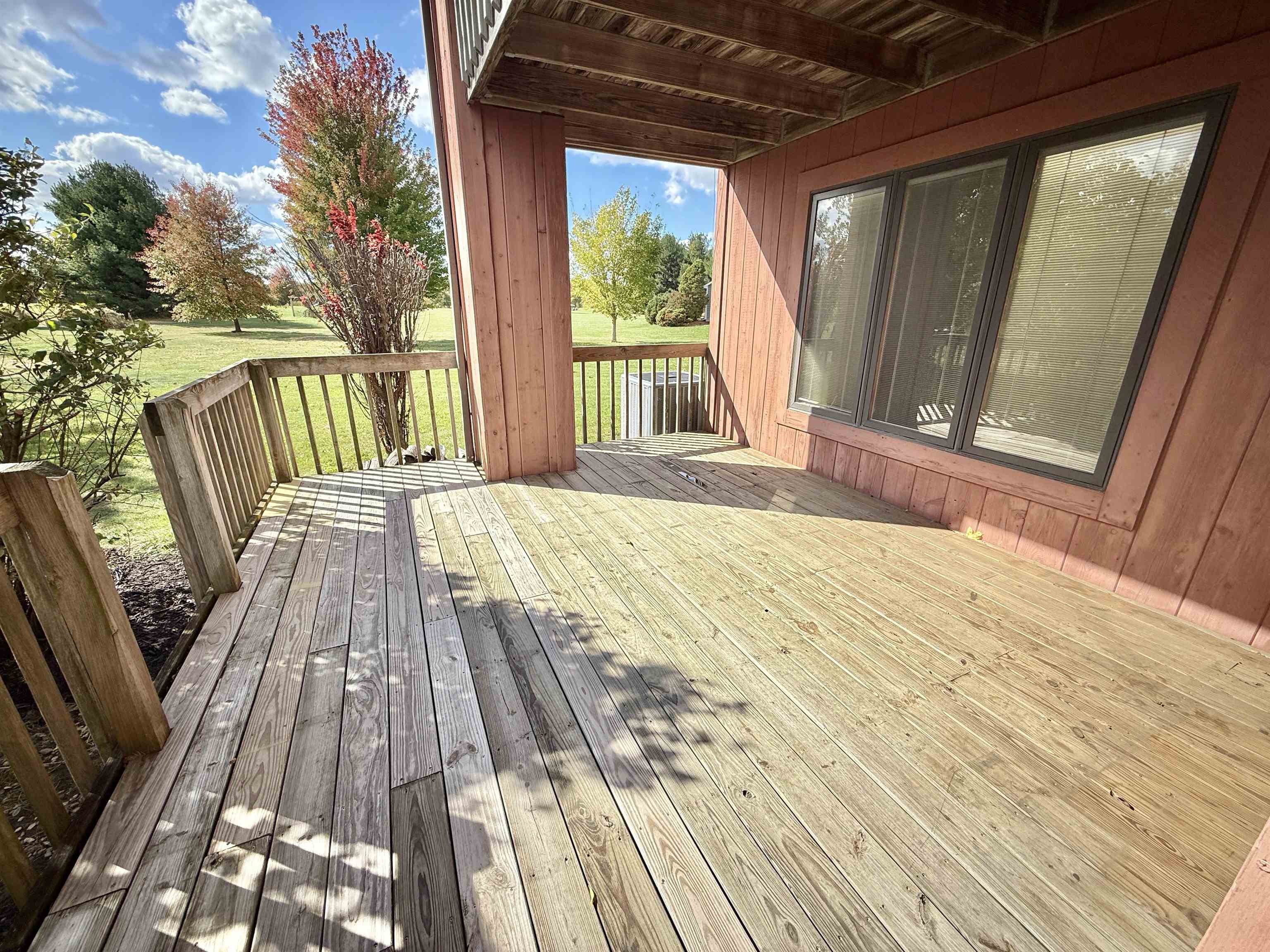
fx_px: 514
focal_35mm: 14
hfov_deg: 102.1
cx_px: 635
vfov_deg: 85.7
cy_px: 476
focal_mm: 2.22
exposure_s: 1/853
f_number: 2.2
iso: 64
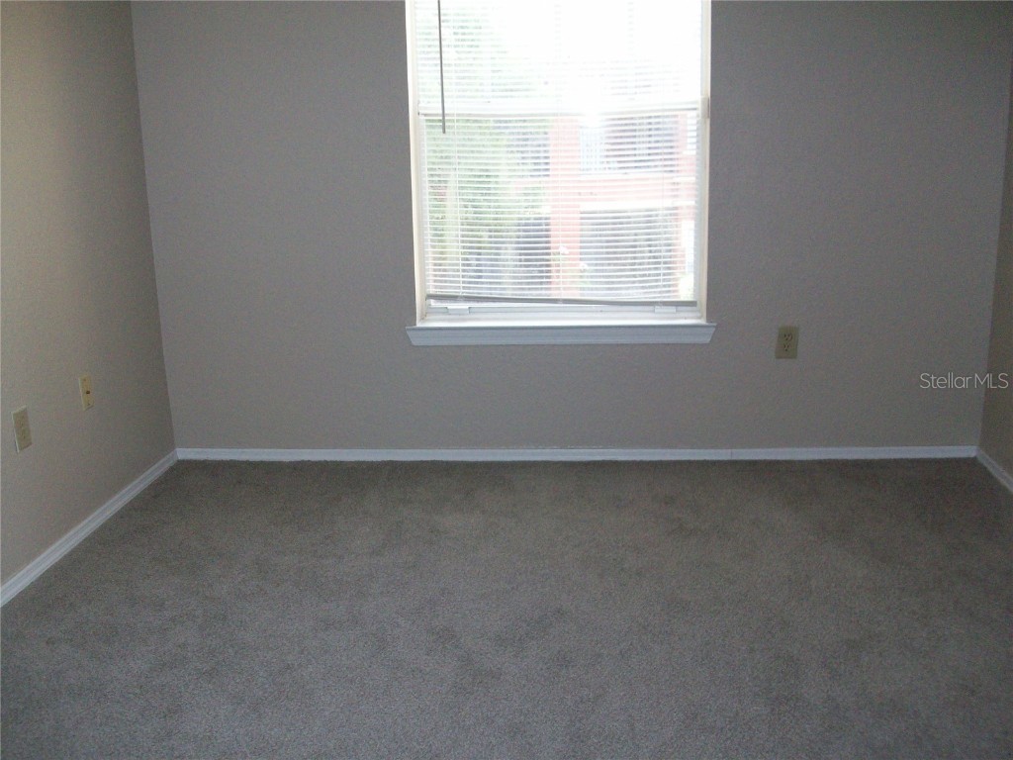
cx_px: 506
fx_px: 995
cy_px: 380
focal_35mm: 34
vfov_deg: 41.8
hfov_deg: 54.0
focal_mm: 5.7
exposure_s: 1/60
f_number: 2.8
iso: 160
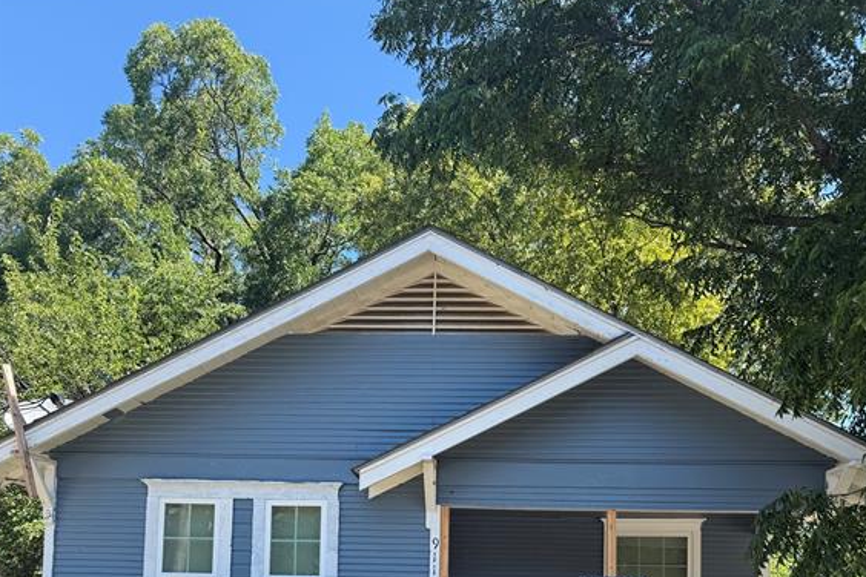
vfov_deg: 35.4
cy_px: 571
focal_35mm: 34
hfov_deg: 55.8
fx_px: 818
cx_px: 431
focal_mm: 6.76
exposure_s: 1/1122
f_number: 1.78
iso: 80
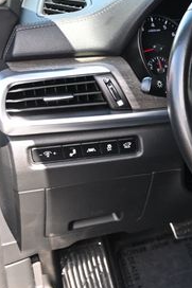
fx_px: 594
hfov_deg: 15.9
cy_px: 154
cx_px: 332
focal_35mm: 74
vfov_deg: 27.3
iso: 500
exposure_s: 1/125
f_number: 4
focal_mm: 21
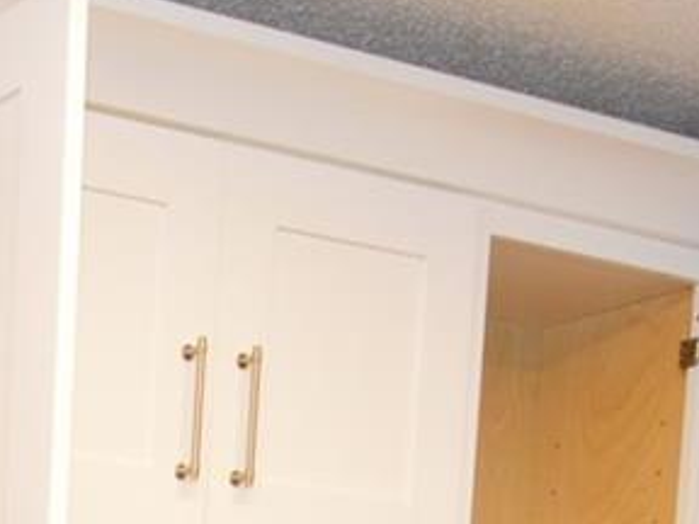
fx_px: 1939
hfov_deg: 18.9
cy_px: 1156
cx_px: -214
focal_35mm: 96
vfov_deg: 12.8
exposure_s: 1/60
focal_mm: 12
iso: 450
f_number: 4
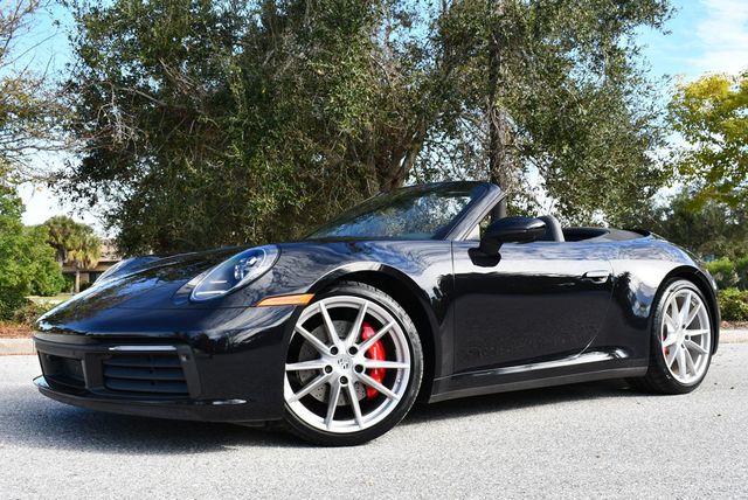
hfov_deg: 53.1
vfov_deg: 36.9
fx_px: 749
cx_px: 374
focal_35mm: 36
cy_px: 250
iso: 200
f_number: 6.3
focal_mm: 18
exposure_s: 1/250
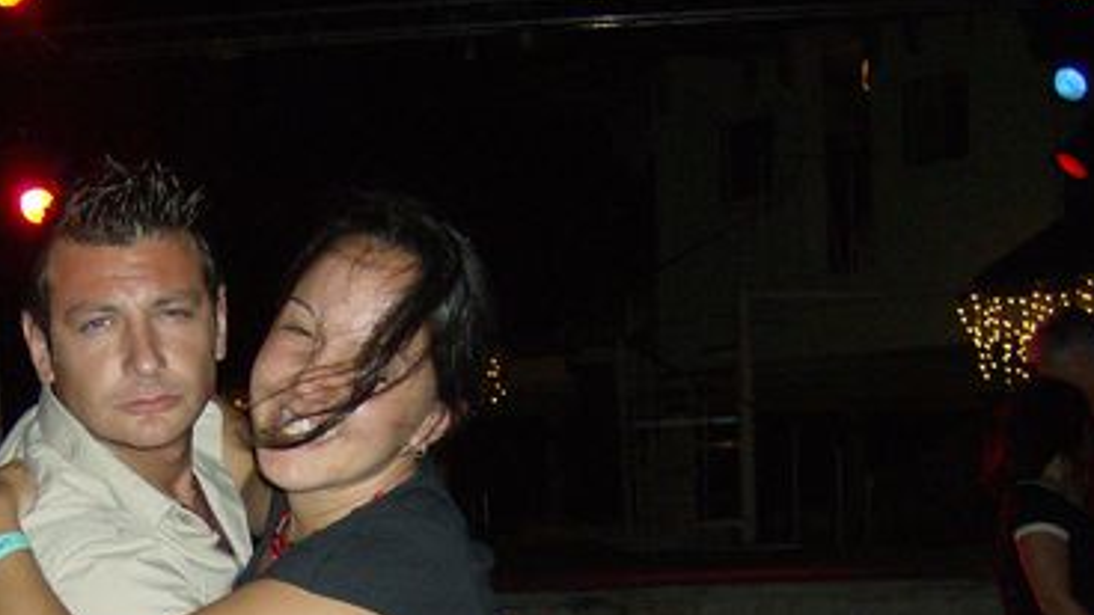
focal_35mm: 69
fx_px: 2002
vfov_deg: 17.0
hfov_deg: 30.1
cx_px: 293
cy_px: 660
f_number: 2.8
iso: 200
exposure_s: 1/60
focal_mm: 6
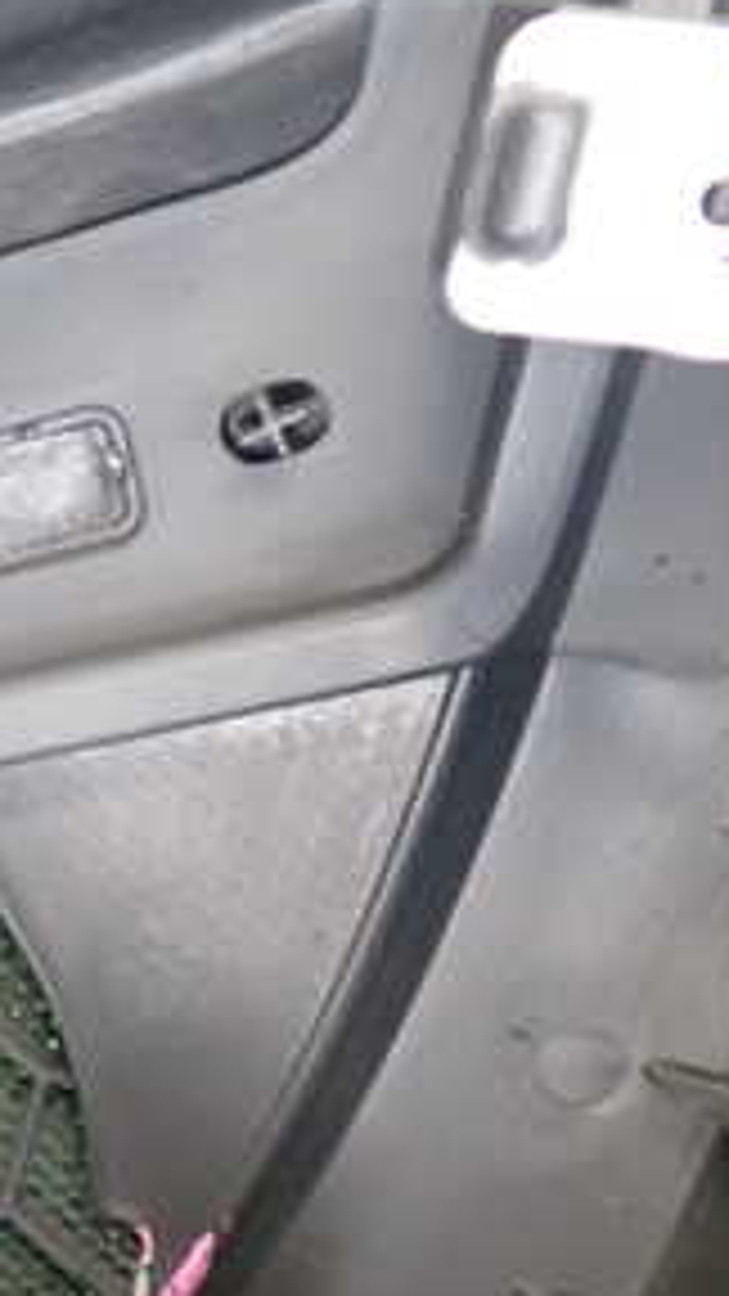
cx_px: -531
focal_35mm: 68
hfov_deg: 15.5
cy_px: 878
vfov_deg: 30.7
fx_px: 2337
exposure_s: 1/30
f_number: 2.3
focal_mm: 5.4
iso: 500
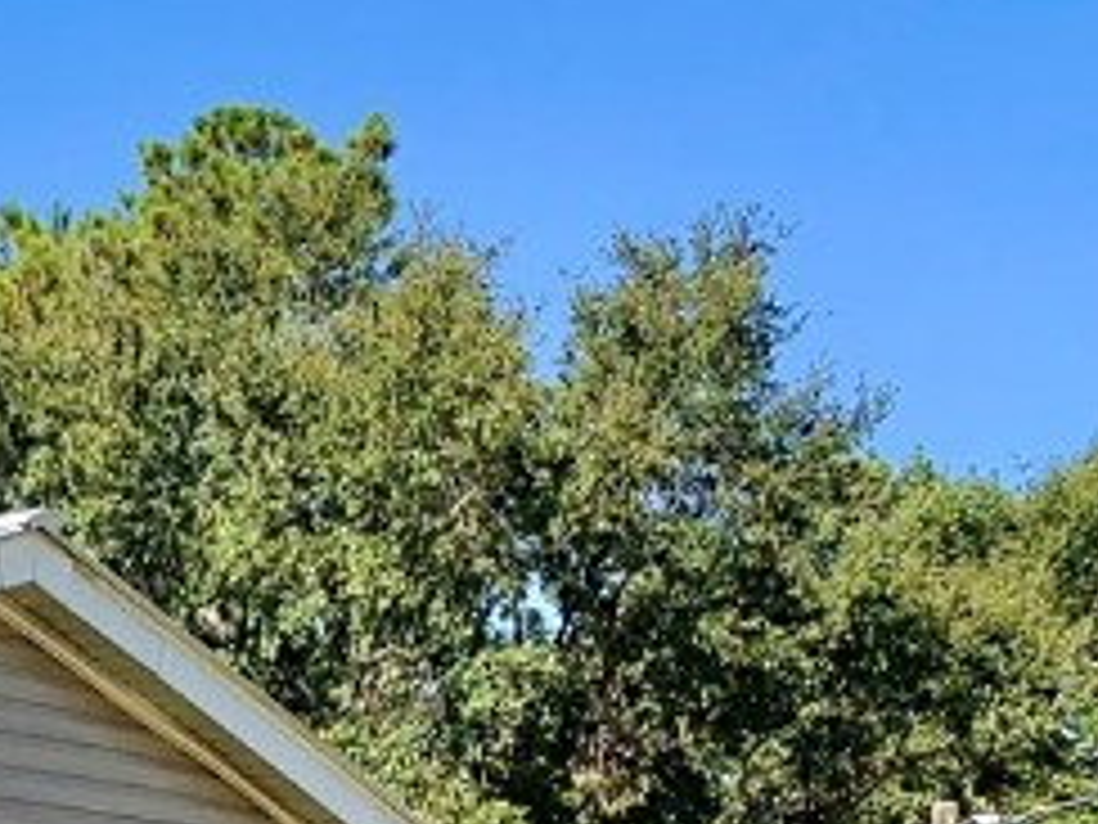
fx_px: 3457
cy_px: 1337
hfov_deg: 15.0
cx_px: -1040
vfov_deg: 12.7
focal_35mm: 109
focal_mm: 4.25
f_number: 1.8
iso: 25
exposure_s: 1/1953
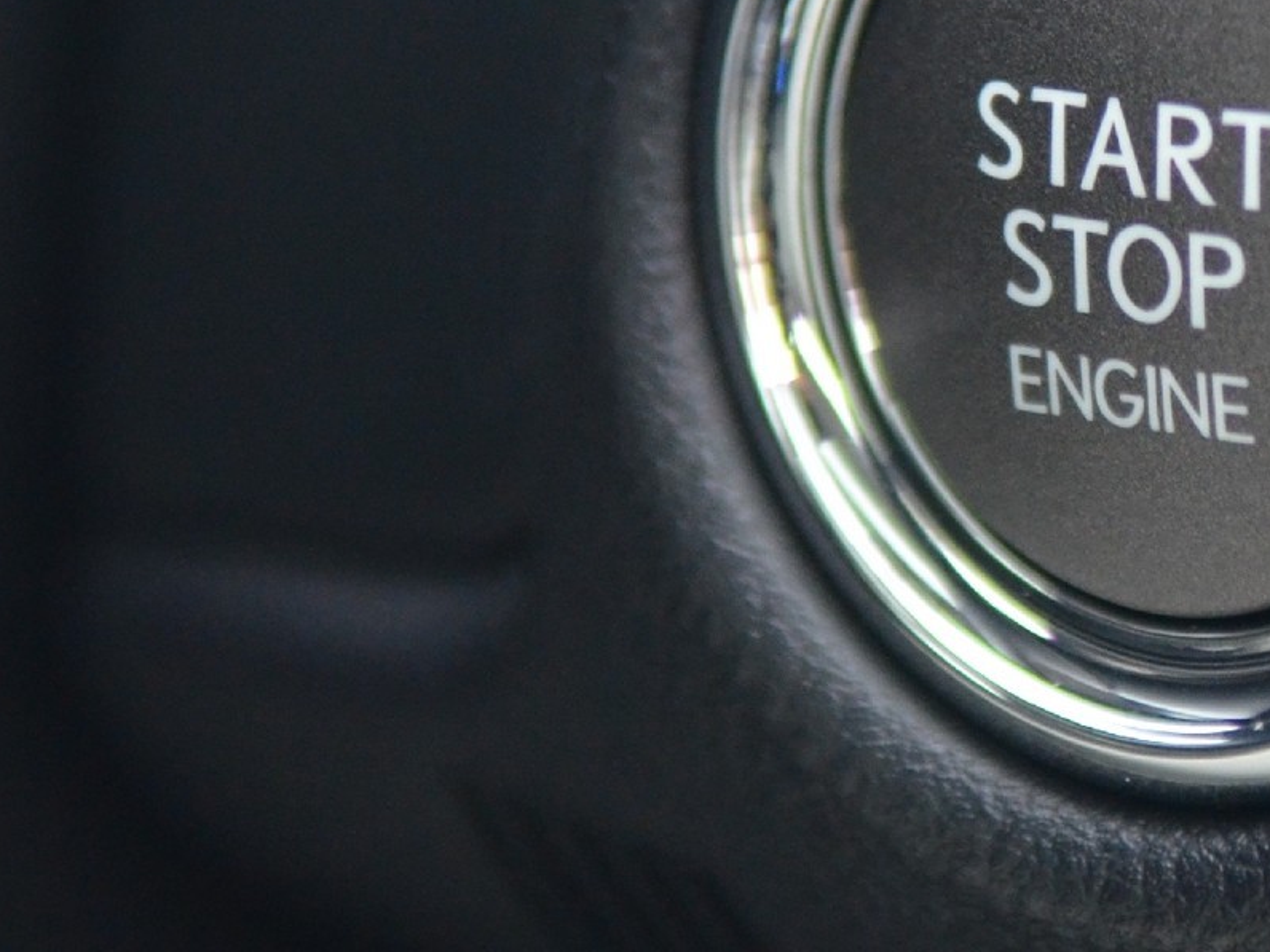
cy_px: 282
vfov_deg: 6.0
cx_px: 1087
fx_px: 9117
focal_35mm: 249
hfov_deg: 7.9
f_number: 2.8
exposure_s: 1/100
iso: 1600
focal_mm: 55
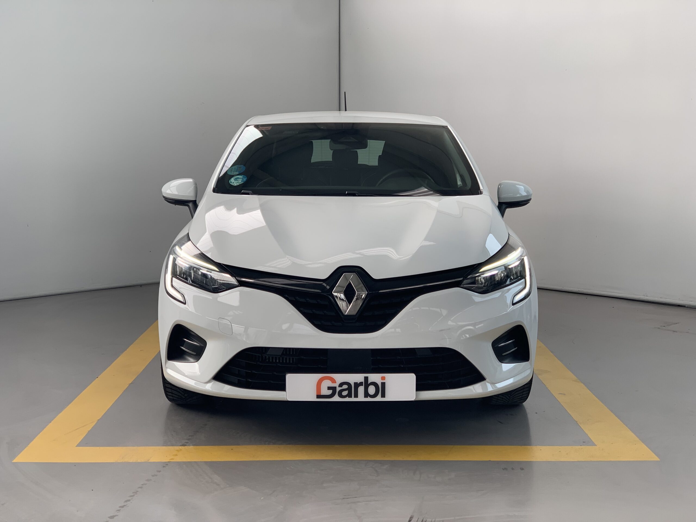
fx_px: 1046
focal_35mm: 52
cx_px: 348
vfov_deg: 28.0
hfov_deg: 36.8
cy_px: 261
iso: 16
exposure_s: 1/77
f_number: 2.4
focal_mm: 6
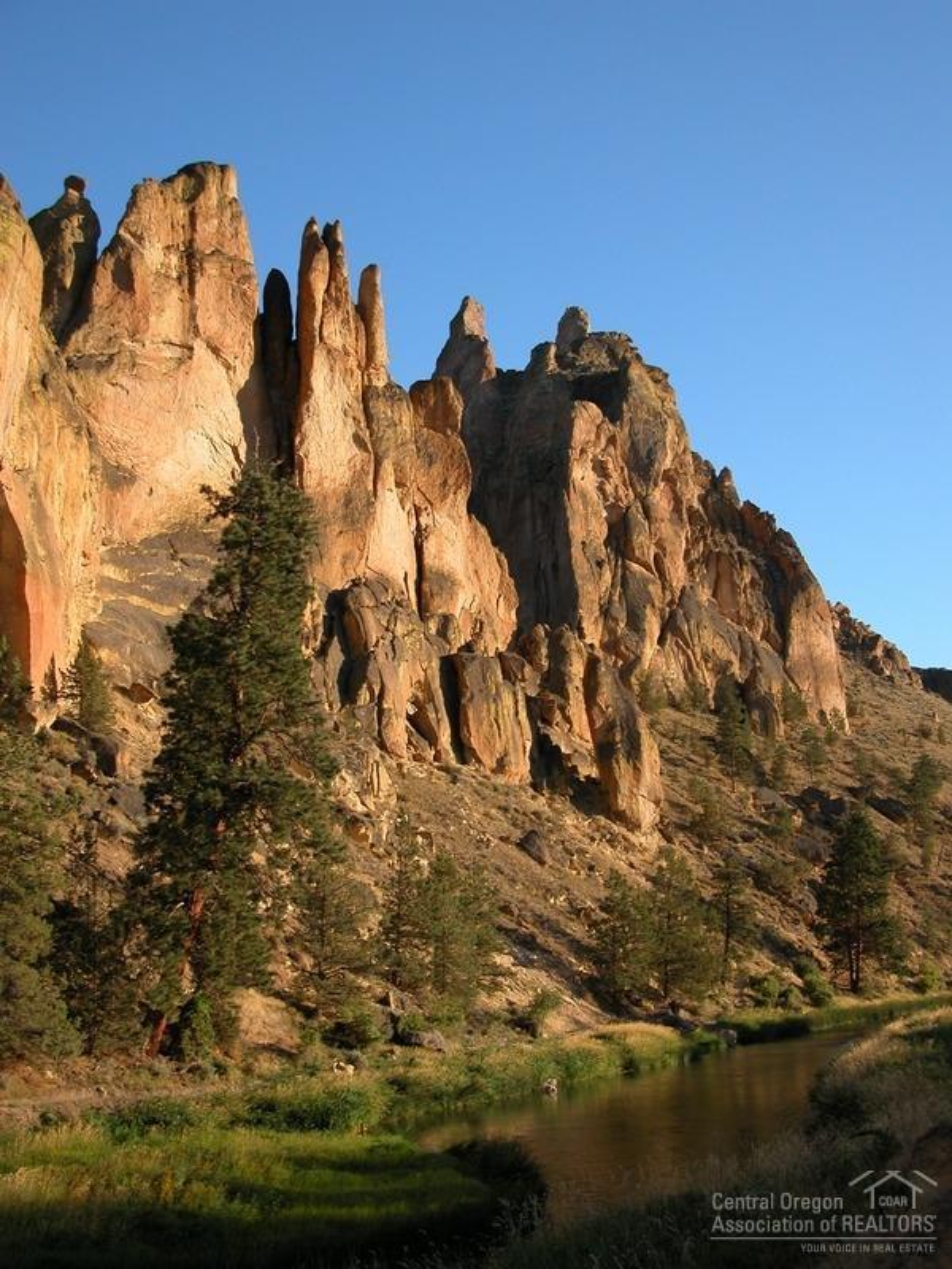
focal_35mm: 46
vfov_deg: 41.2
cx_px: 476
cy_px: 634
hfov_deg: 31.5
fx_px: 1687
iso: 100
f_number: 3
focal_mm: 11.6
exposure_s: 1/613
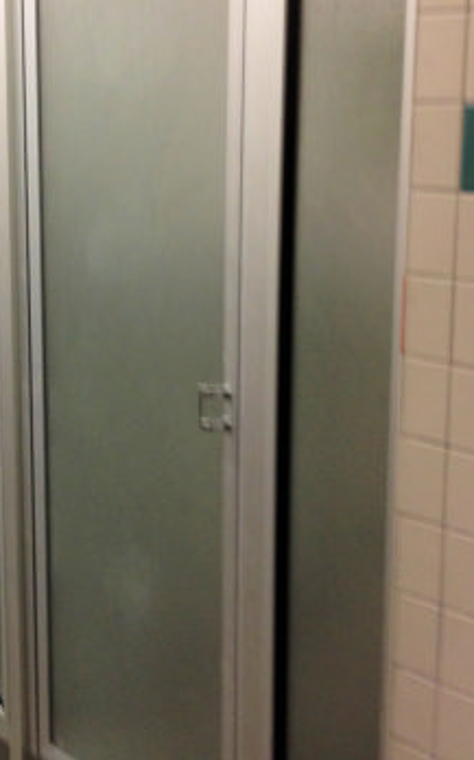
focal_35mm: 64
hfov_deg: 19.8
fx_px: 1325
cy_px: 336
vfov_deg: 32.0
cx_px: 24
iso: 100
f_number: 2.4
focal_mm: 4.28
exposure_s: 1/20
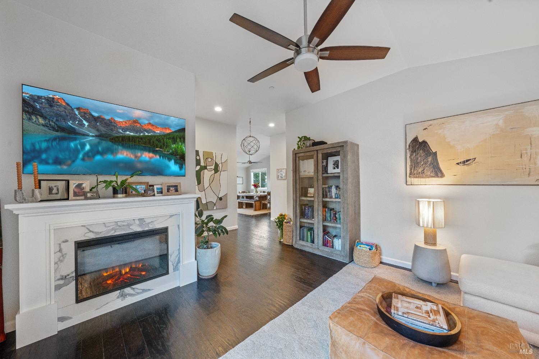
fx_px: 180
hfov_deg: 112.6
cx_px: 270
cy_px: 180
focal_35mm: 12
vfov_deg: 90.0
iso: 400
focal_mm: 12
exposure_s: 1/5
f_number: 10
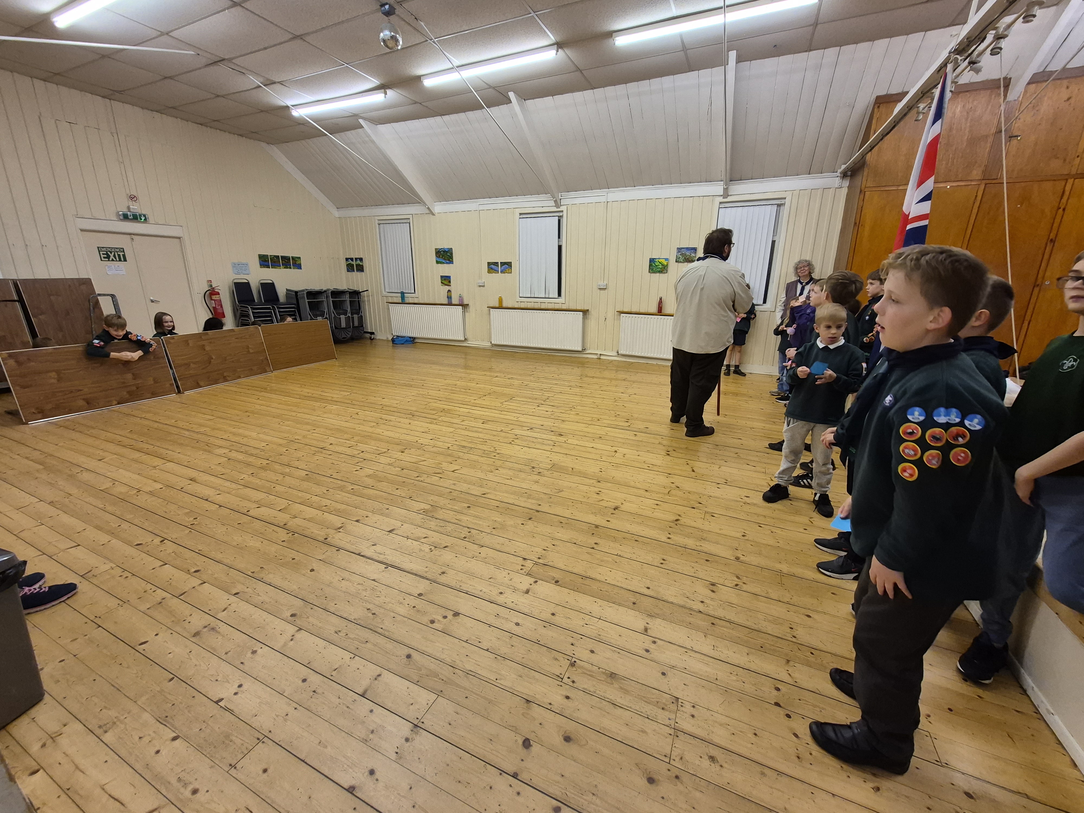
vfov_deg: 89.9
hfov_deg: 106.2
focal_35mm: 13
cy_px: 406
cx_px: 542
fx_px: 407
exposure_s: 1/50
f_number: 2.2
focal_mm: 1.74
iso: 160
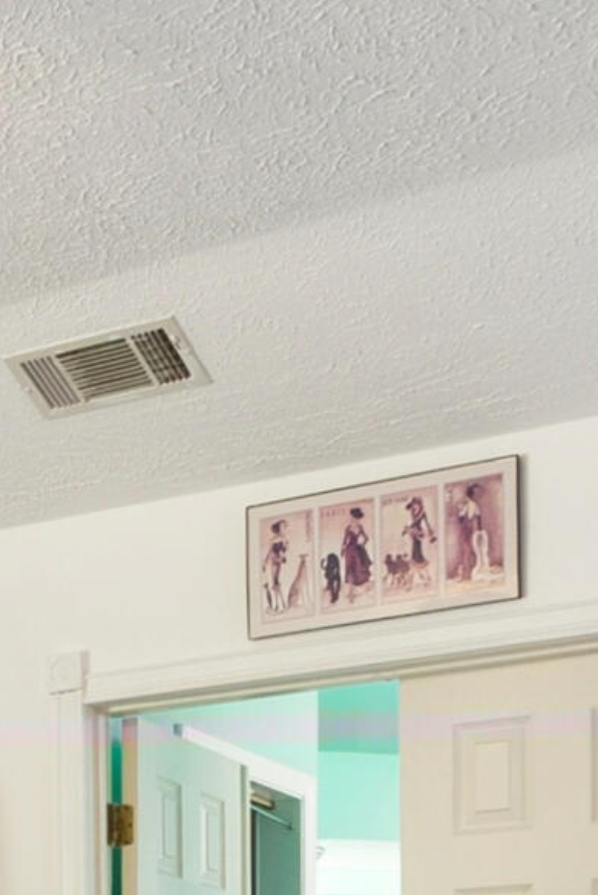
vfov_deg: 23.3
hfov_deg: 16.7
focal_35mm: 77
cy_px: 1169
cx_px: -181
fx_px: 1916
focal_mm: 10
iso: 100
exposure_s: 1/5
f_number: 8
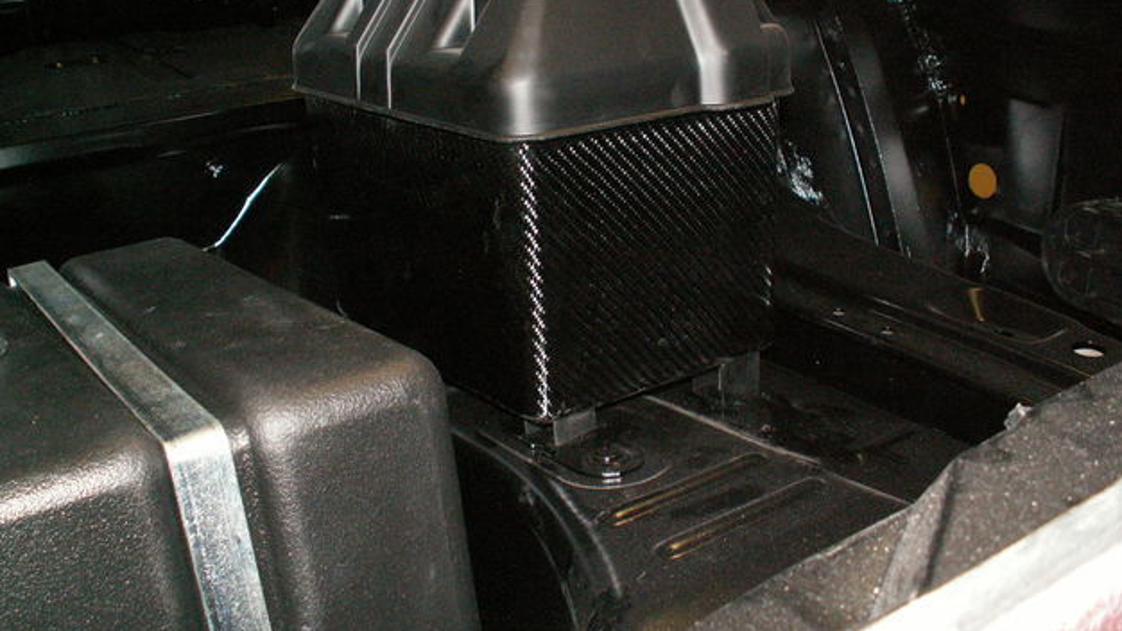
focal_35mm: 39
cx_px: 559
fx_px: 1160
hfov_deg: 51.6
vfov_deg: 30.4
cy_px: 278
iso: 160
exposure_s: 1/40
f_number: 2.8
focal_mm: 5.86
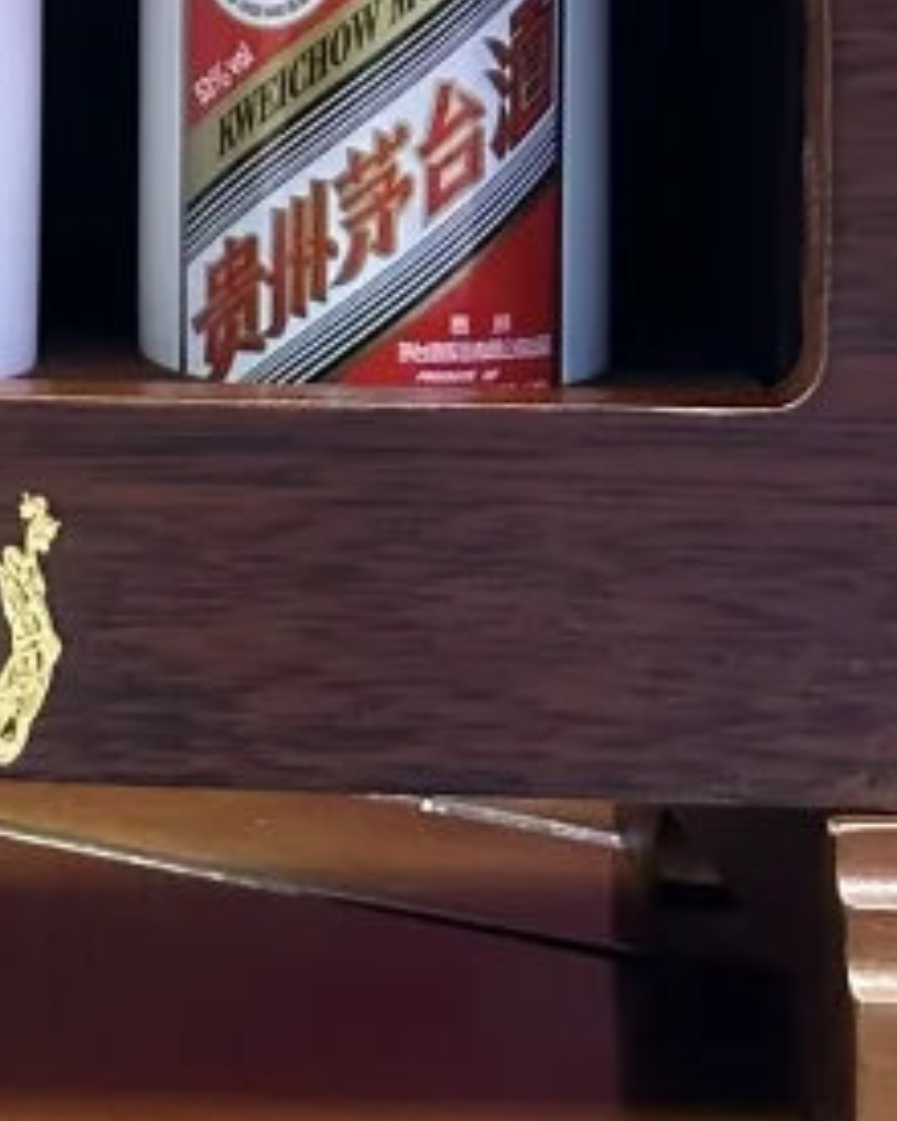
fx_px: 8130
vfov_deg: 7.7
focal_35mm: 245
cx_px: -946
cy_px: -795
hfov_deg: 6.1
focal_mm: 6.86
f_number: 1.78
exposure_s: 1/33
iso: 320
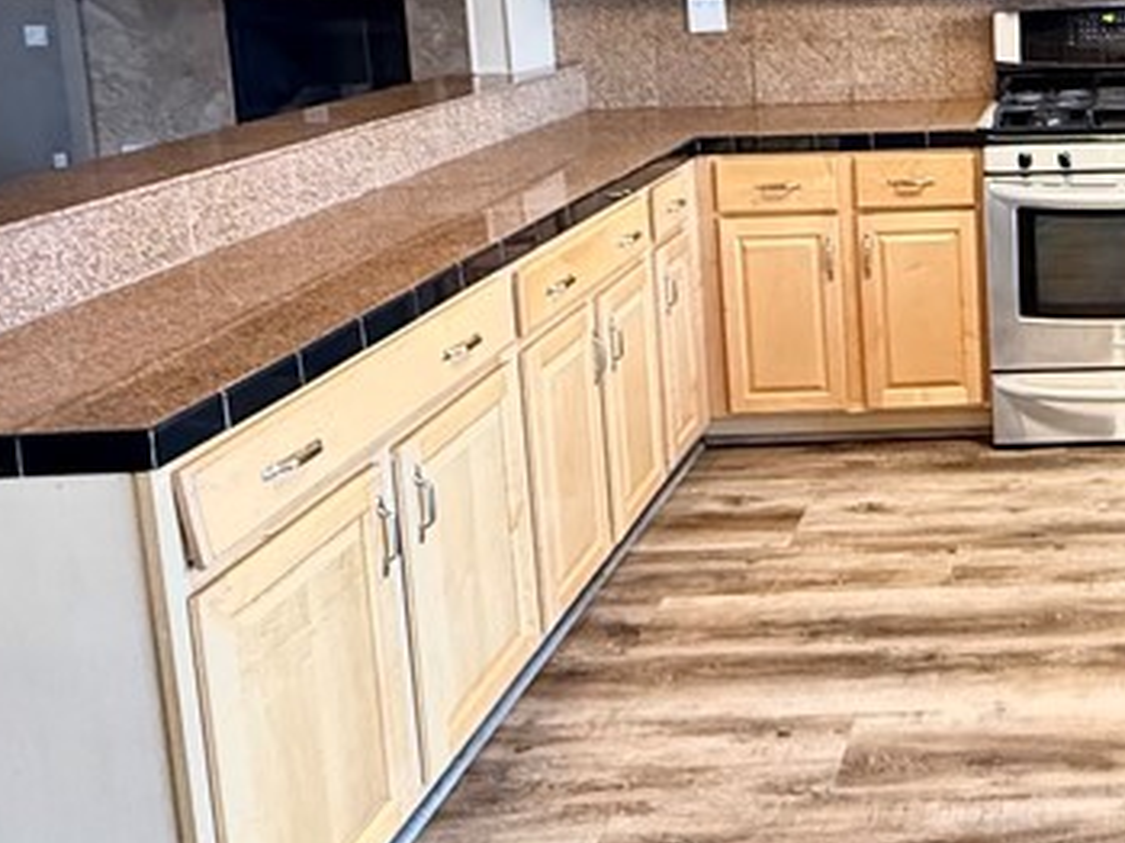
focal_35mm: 41
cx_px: 1135
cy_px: 80
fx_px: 1332
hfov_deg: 40.0
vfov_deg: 33.2
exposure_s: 1/60
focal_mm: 2.22
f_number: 2.2
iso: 640
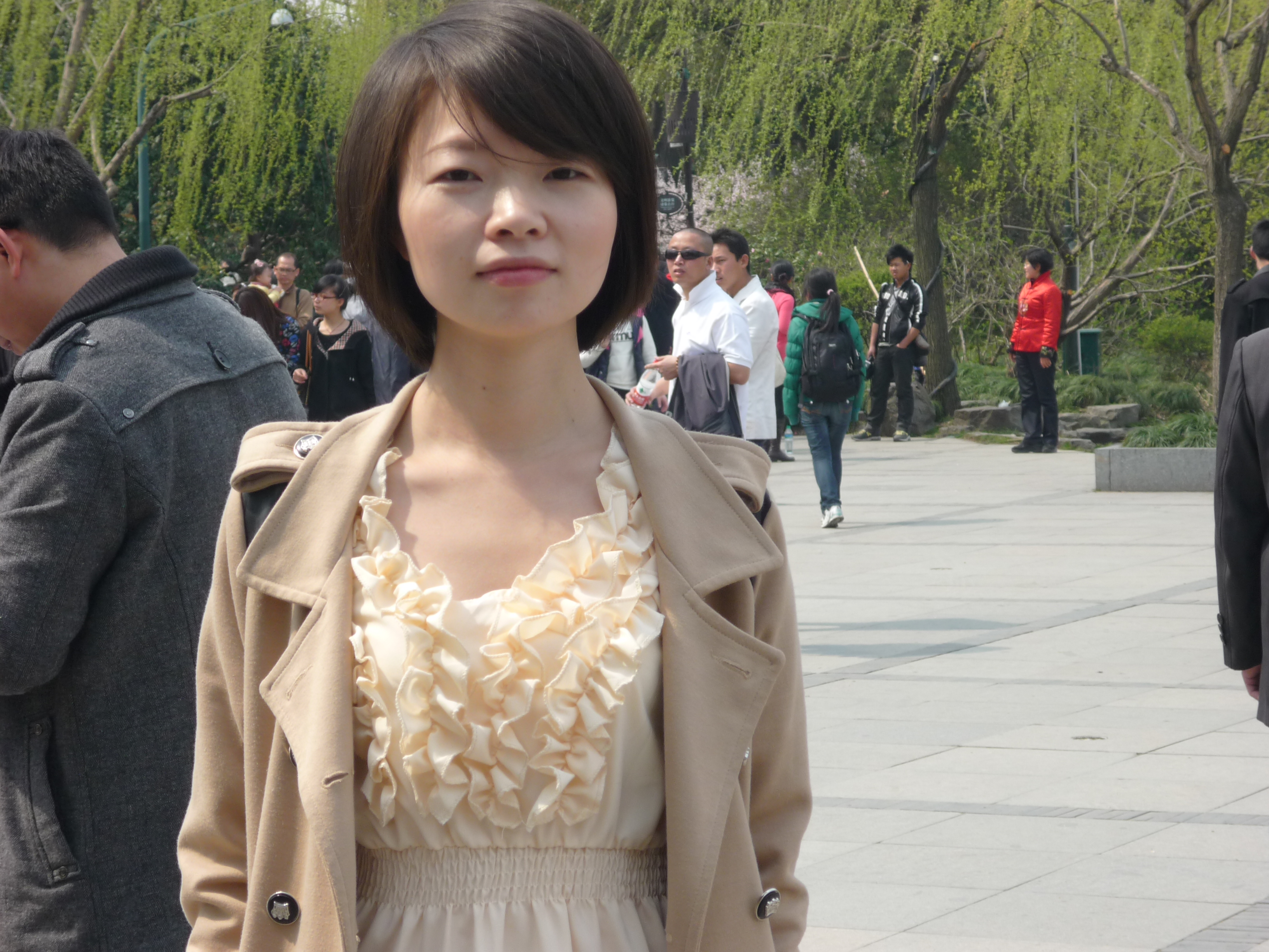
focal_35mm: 100
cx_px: 634
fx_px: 3666
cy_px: 476
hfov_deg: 19.6
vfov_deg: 14.8
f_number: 5.1
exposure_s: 1/250
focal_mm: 16.5
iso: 100
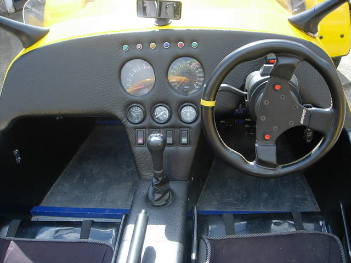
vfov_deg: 37.7
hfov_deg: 49.0
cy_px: 132
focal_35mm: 38
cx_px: 176
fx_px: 385
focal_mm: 7.8
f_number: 2.8
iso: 64
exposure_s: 1/304
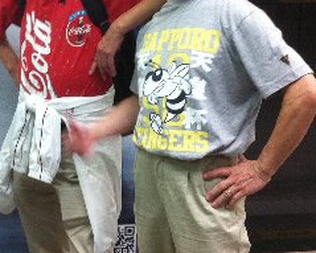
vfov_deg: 18.1
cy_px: 49
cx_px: 104
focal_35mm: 84
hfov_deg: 22.7
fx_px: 785
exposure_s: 1/15
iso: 200
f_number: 2.8
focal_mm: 3.85
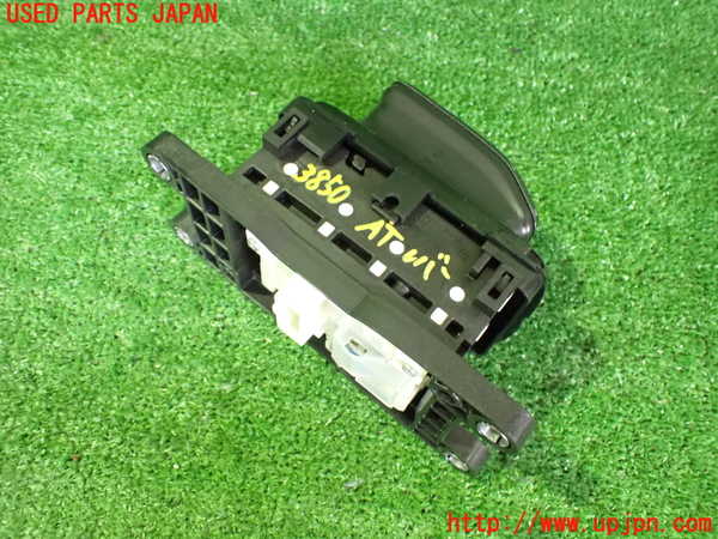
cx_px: 359
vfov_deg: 46.8
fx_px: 622
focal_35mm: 30
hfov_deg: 60.0
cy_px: 270
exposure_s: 1/30
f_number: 2.3
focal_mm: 5.4
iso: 1600
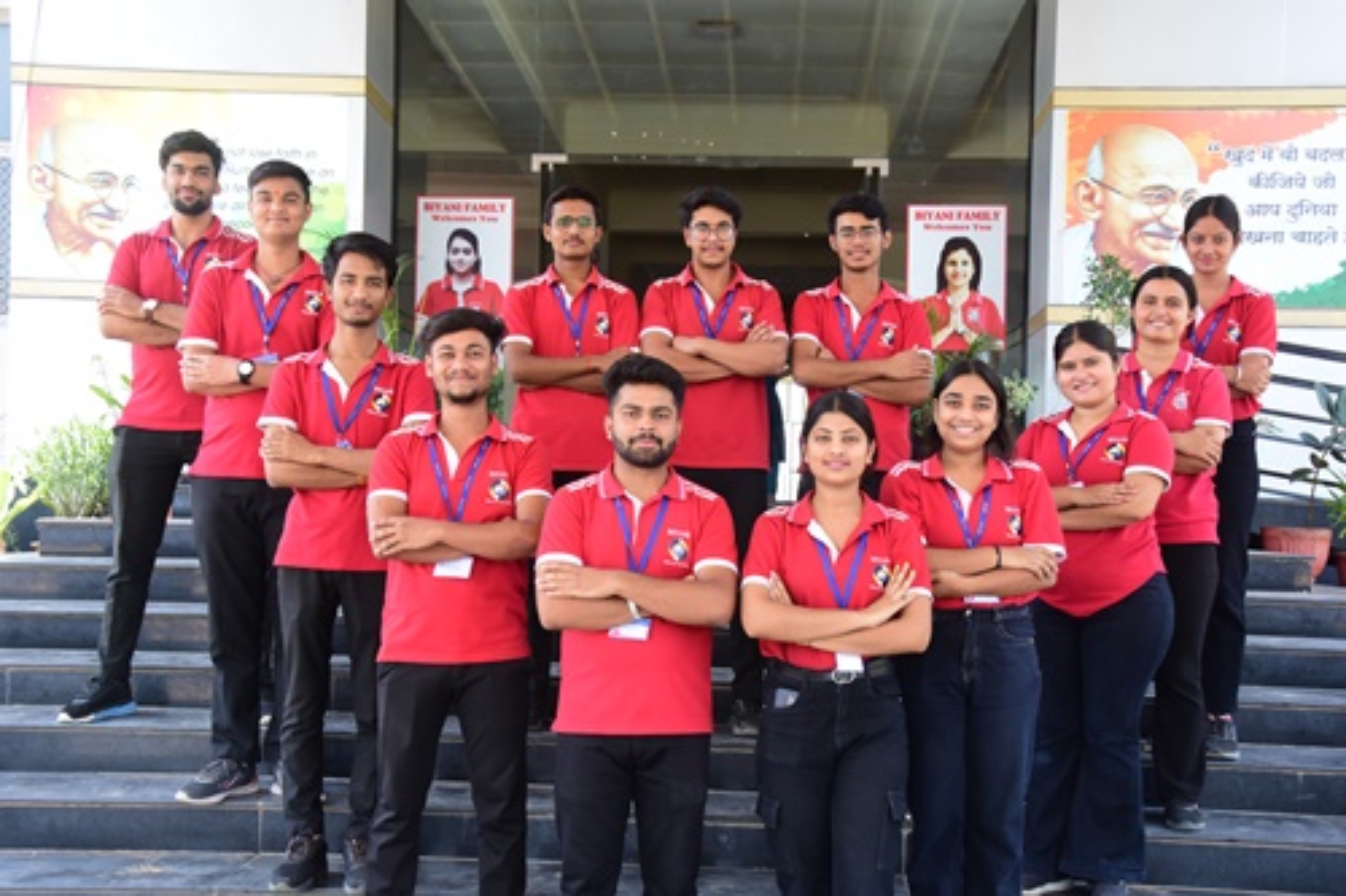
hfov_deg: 41.1
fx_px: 1794
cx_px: 673
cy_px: 448
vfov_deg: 28.1
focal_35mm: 48
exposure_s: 1/200
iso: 640
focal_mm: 32
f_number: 6.3
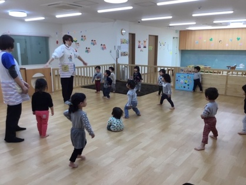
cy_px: 92
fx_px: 220
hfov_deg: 58.3
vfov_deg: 45.5
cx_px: 123
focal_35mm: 31
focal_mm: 3.3
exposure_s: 1/40
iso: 25
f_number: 2.4
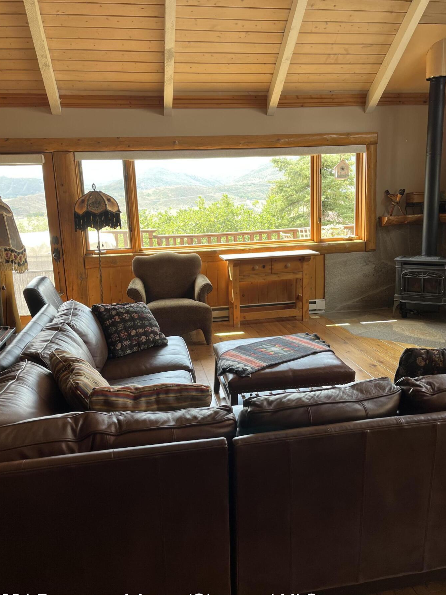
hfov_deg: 48.2
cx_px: 223
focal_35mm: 29
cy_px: 299
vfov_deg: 61.7
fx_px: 498
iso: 64
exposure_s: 1/121
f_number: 1.6
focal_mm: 5.1
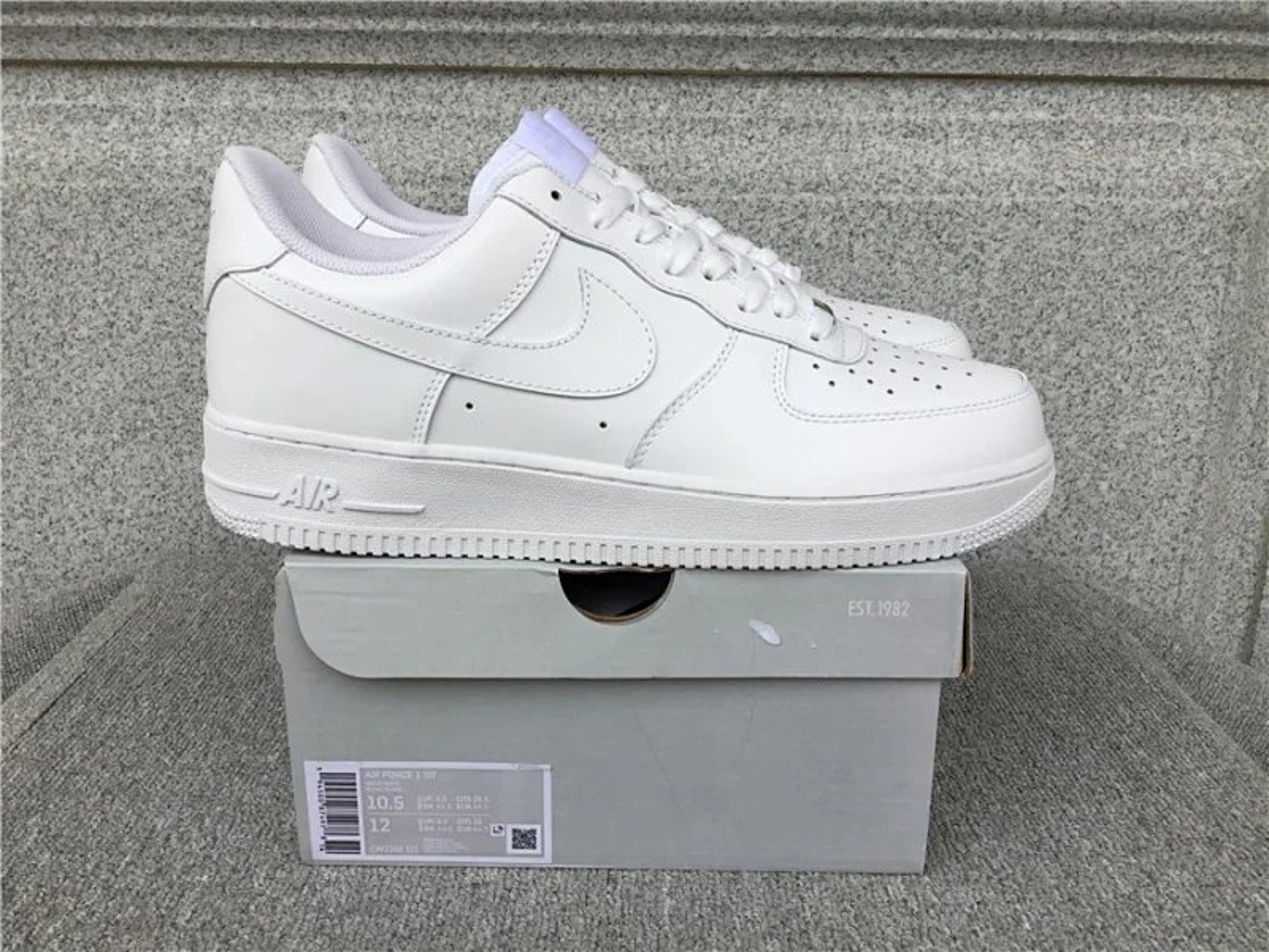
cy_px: 476
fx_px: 1136
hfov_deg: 58.4
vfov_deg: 45.4
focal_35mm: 31
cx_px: 634
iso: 25
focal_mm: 3.3
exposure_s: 1/120
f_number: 2.4
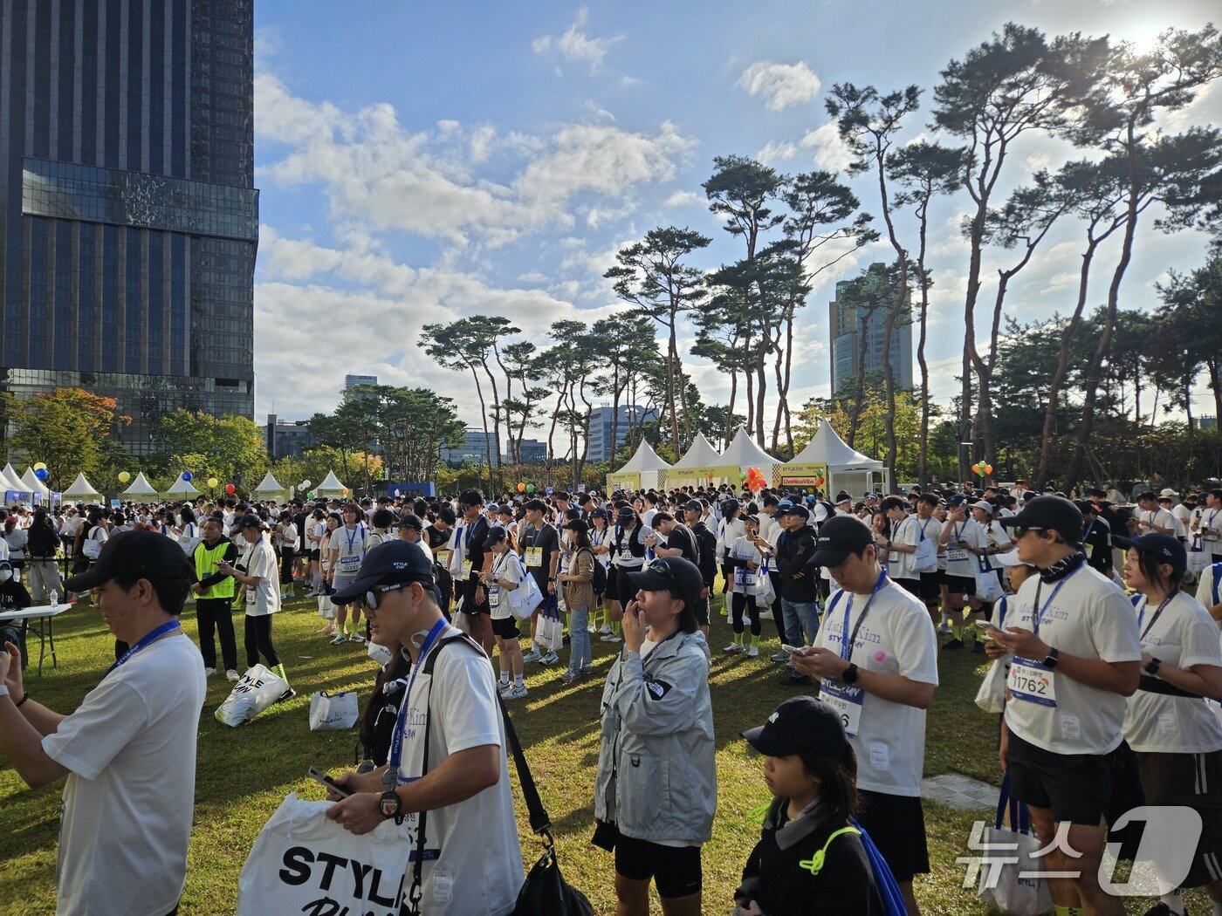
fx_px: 812
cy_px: 458
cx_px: 611
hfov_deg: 73.9
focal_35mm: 23
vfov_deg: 58.9
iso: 25
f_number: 1.8
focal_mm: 5.4
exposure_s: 1/2157
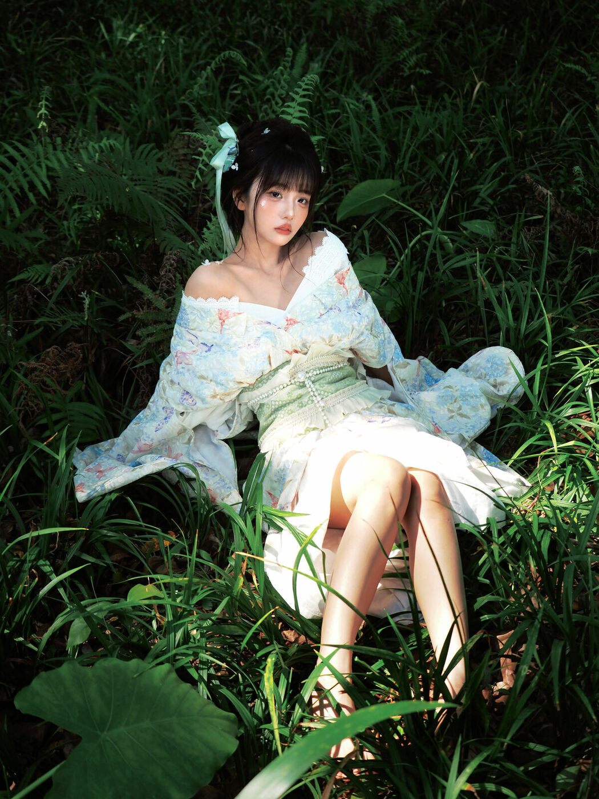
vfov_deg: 36.8
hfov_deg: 28.0
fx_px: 1200
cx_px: 300
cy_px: 400
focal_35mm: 52
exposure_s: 1/1000
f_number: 2.8
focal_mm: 26
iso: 500
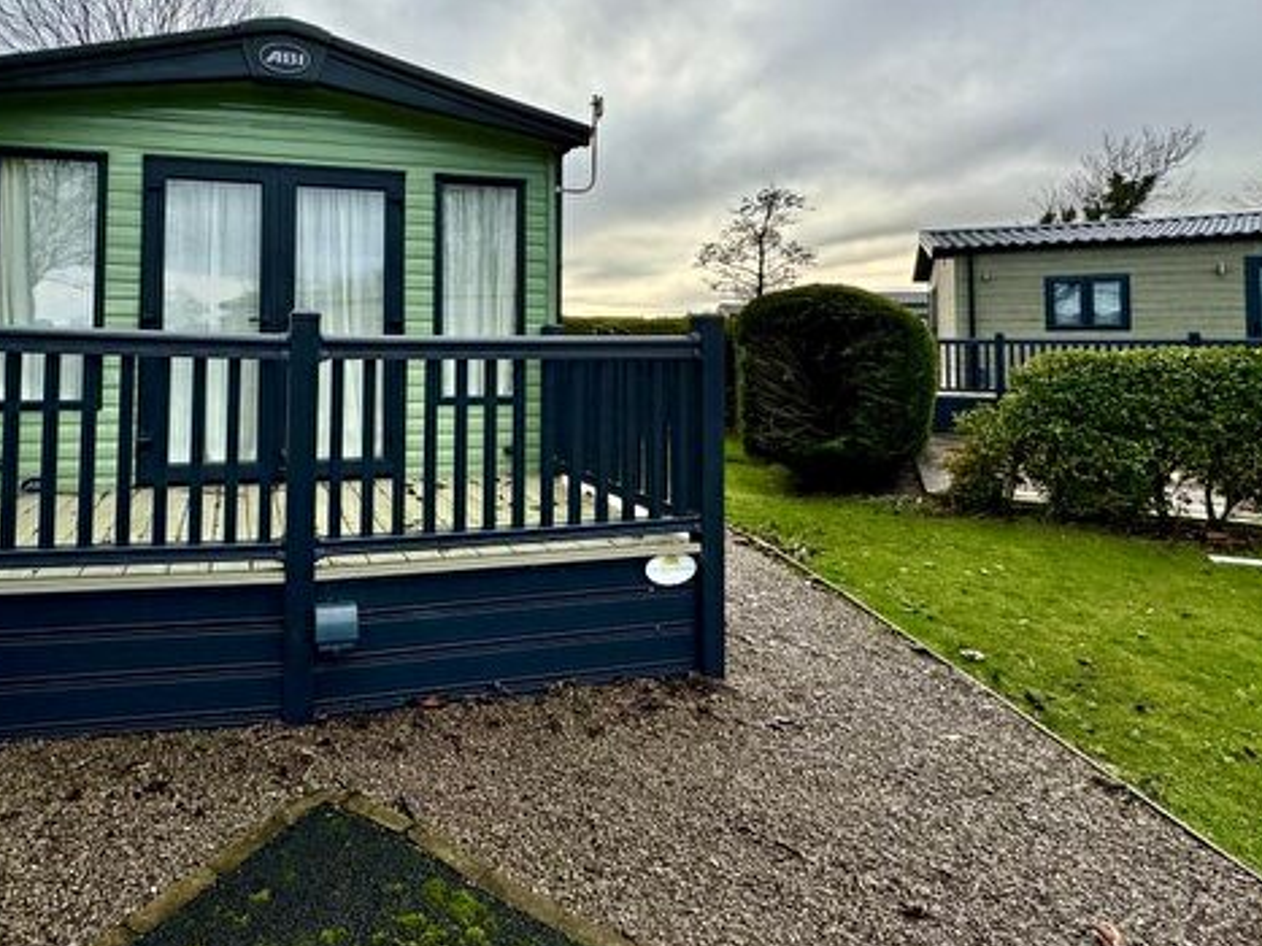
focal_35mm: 21
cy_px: 315
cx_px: 430
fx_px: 765
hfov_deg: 76.7
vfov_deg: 61.9
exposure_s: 1/428
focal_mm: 2.22
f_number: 2.2
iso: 40
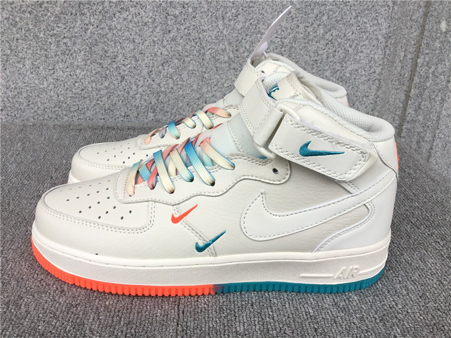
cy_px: 169
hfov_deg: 58.4
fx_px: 404
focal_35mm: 31
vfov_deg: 45.4
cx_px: 226
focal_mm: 3.3
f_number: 2.4
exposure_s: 1/158
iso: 25
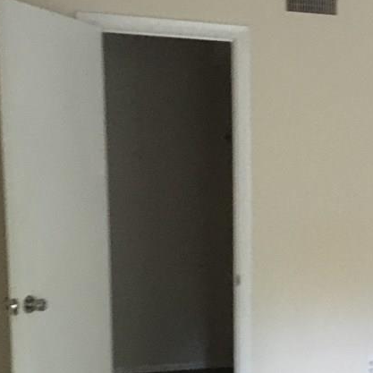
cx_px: 389
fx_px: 768
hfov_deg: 25.7
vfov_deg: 27.0
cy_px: 268
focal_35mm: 63
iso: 320
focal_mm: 4.15
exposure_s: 1/15
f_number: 2.2
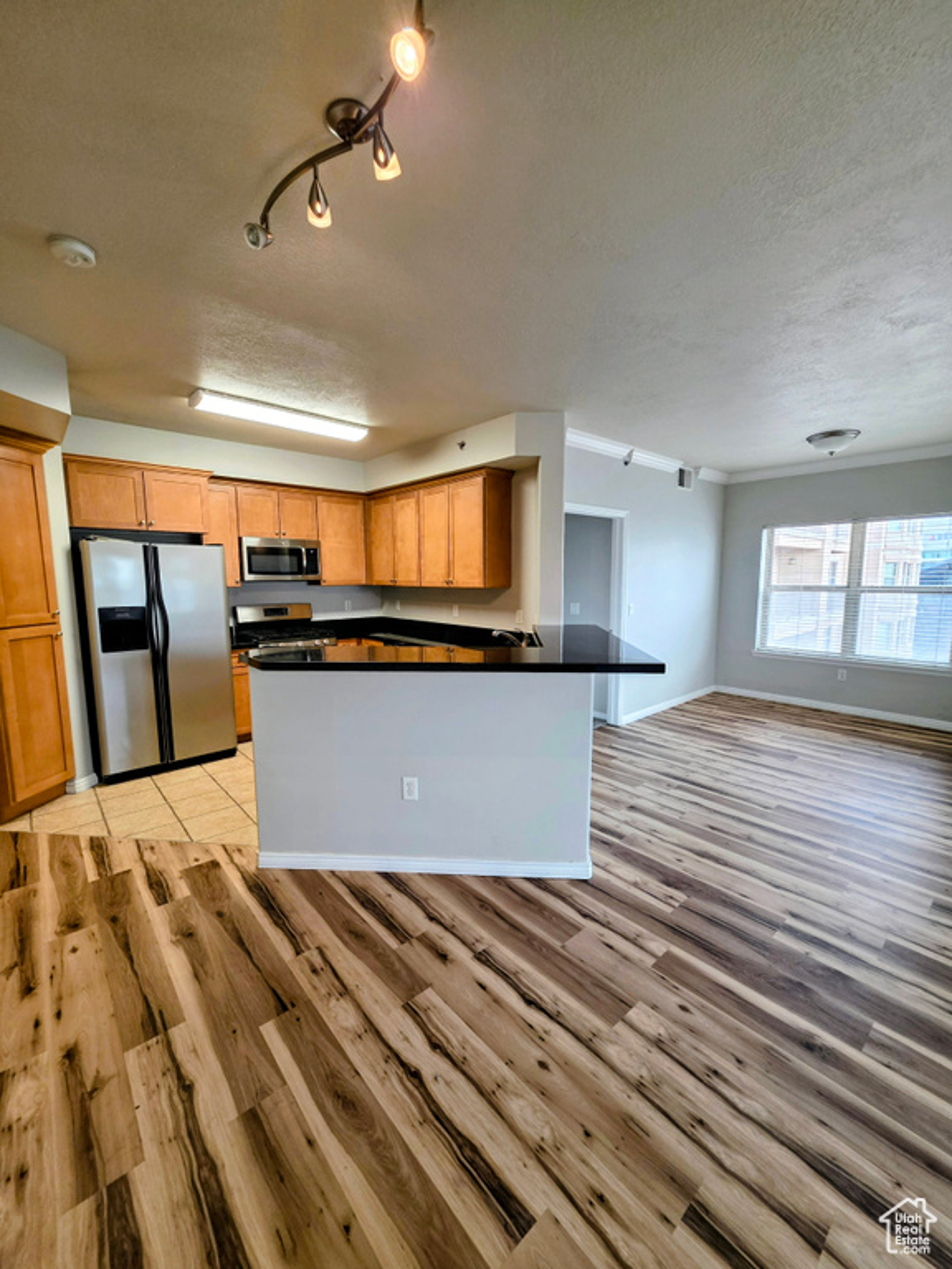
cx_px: 476
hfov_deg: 89.9
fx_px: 477
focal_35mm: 13
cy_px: 634
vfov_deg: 106.2
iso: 160
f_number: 1.9
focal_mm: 2.2
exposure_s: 1/120
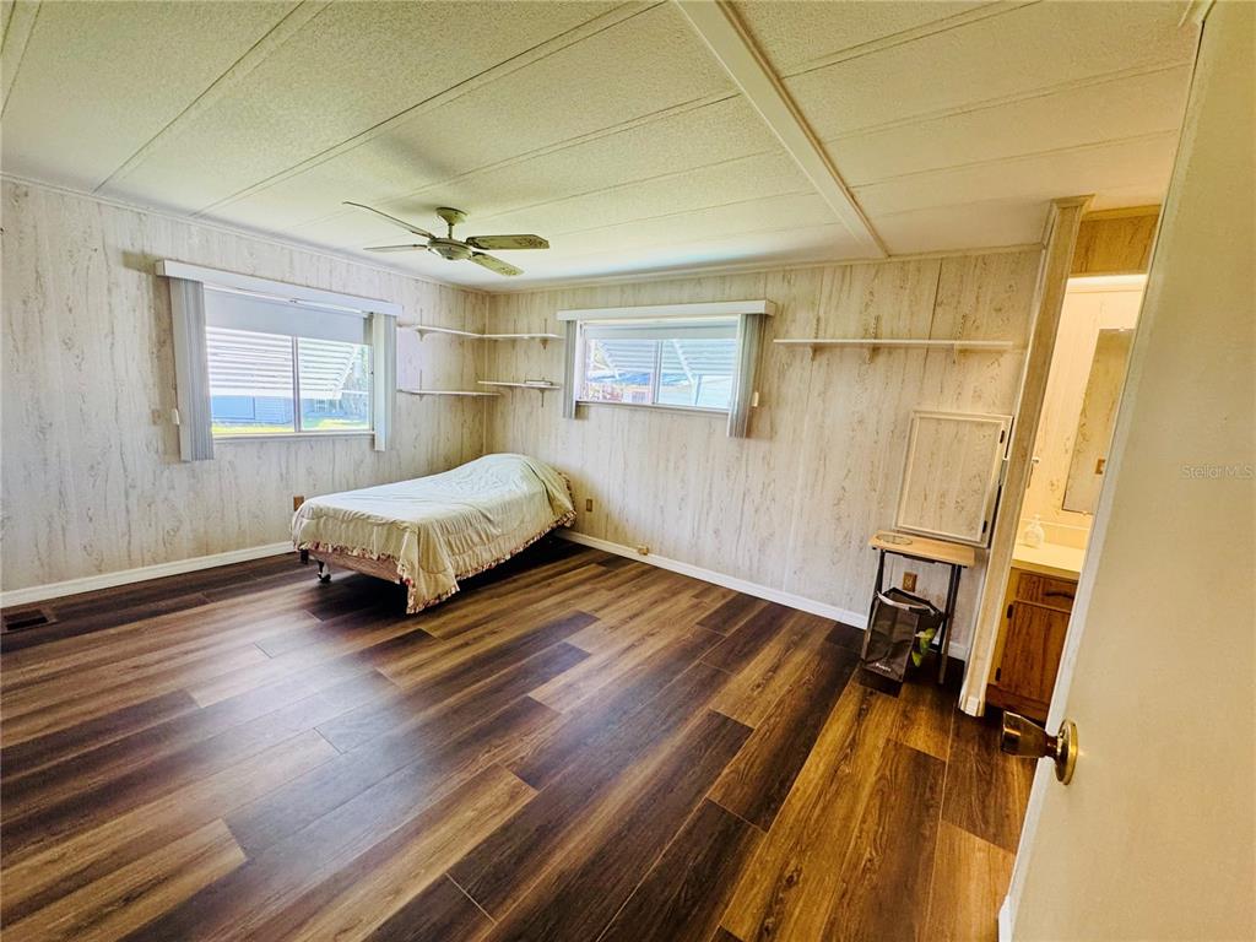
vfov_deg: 85.7
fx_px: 508
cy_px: 471
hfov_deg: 102.1
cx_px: 628
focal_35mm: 14
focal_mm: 2.22
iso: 200
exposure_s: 1/120
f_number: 2.2
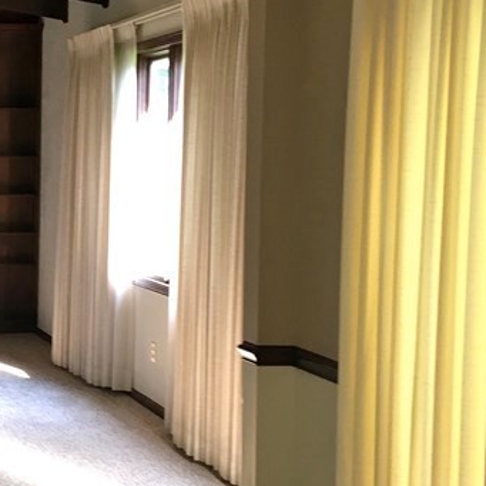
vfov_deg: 22.5
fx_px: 1223
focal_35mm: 77
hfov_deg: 20.2
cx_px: -178
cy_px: 225
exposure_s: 1/30
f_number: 2.2
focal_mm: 4.15
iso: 50
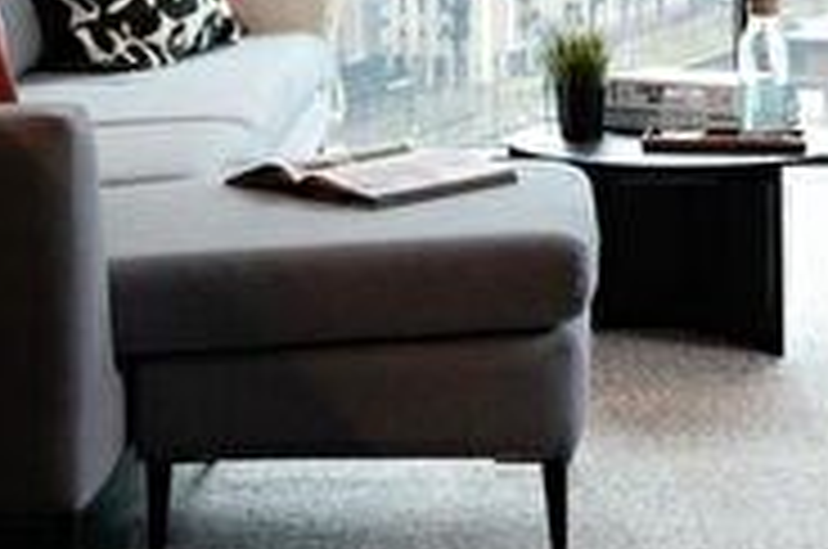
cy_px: -169
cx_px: 594
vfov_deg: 10.7
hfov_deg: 16.3
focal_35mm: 125
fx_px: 2871
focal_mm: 32.8
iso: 400
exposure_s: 1/6
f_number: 8
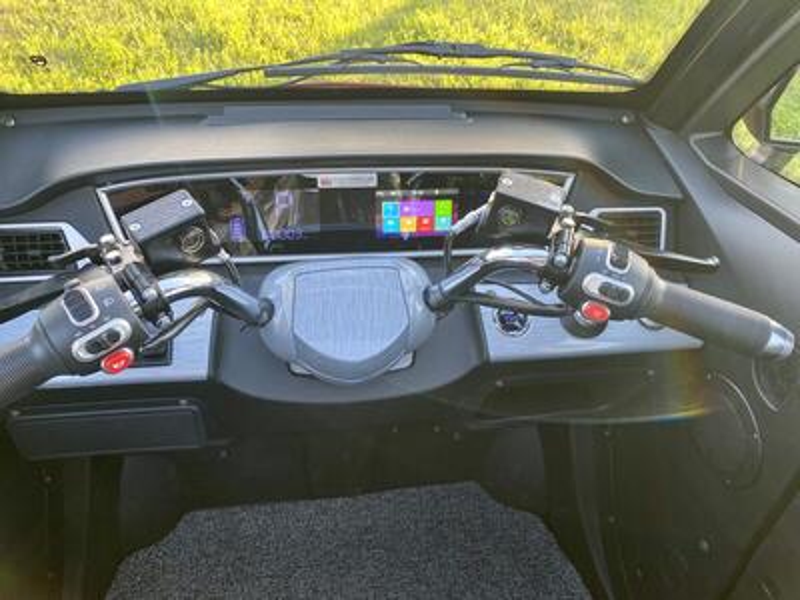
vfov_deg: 53.1
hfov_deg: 67.3
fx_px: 601
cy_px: 300
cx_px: 400
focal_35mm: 26
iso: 125
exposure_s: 1/102
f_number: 1.8
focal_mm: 4.25
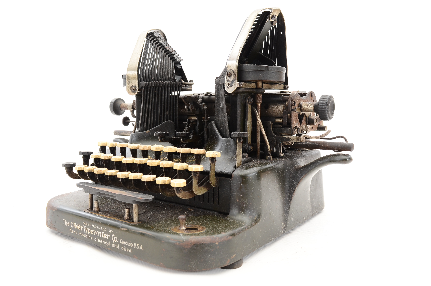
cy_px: 143
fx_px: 394
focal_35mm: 33
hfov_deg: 57.3
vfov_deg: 39.8
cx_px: 216
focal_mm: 22
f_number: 9
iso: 320
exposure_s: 1/60
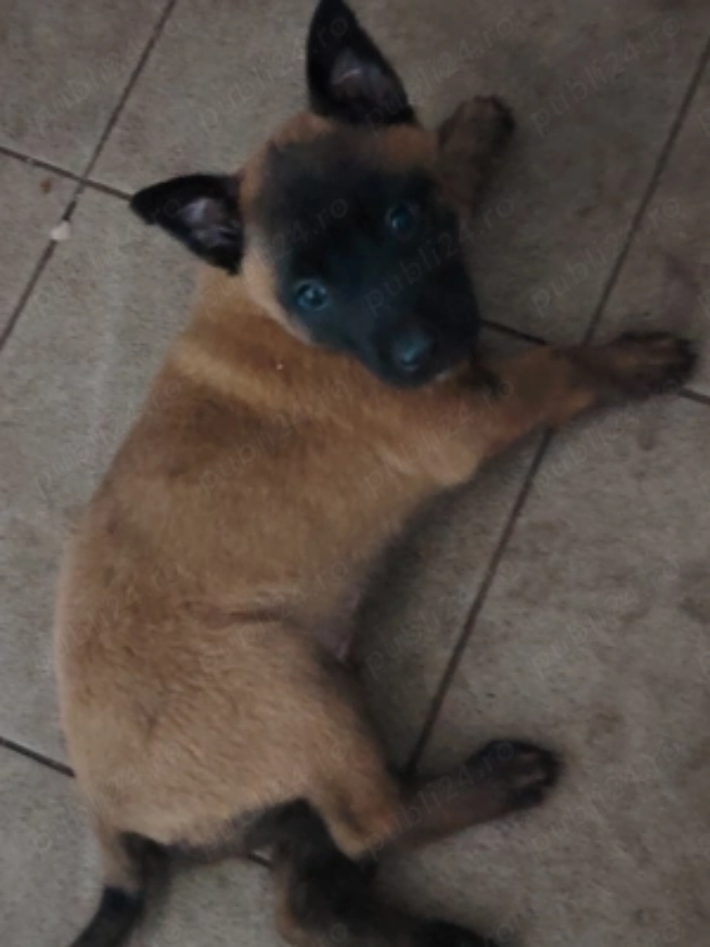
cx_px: 355
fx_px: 1422
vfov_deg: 36.8
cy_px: 474
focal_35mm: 52
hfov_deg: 28.0
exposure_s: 1/7.14
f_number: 1.75
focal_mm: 5.25
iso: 8384
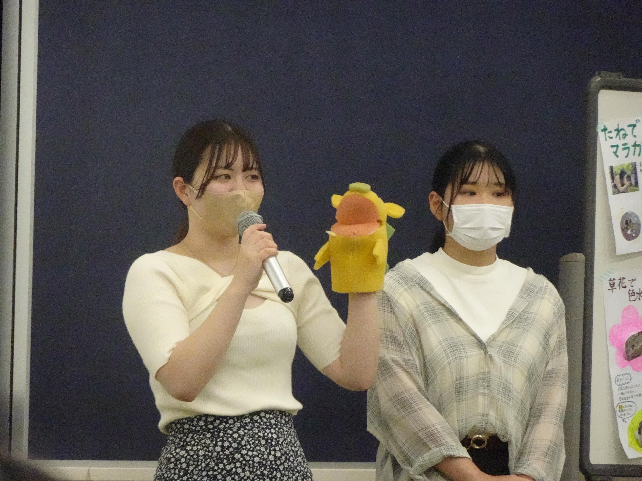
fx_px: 5657
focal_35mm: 305
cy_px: 240
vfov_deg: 4.9
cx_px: 321
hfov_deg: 6.5
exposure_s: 1/160
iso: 3200
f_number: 6.3
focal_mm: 49.5
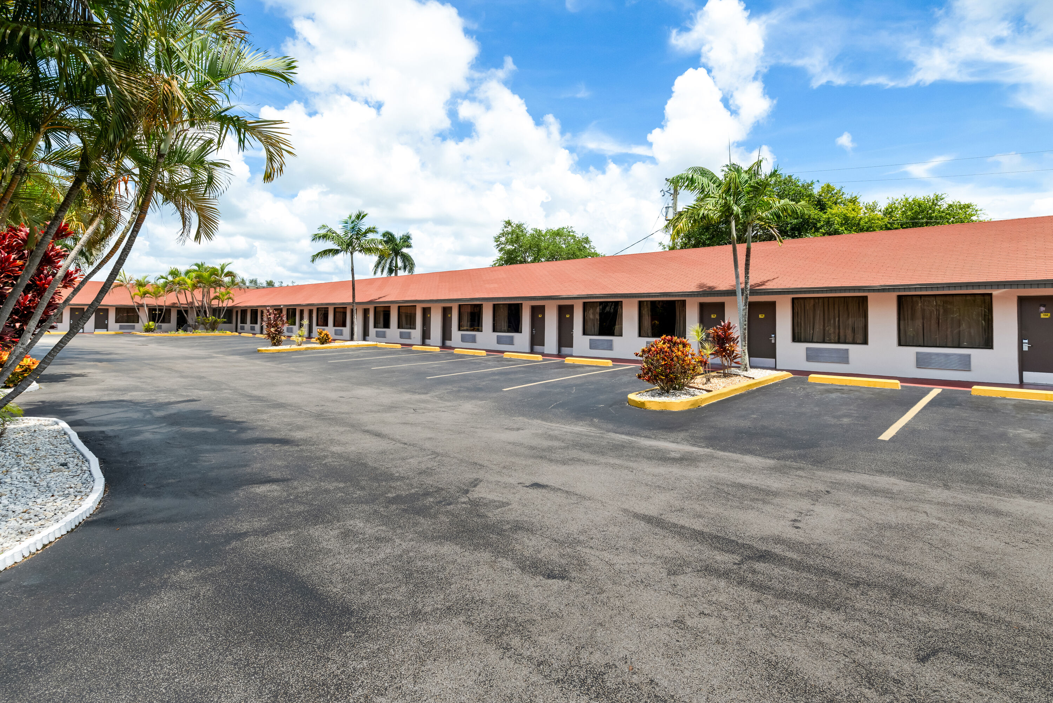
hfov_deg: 93.3
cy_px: 352
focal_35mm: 17
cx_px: 526
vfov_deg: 70.5
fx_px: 497
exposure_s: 1/400
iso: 400
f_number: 8
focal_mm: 17
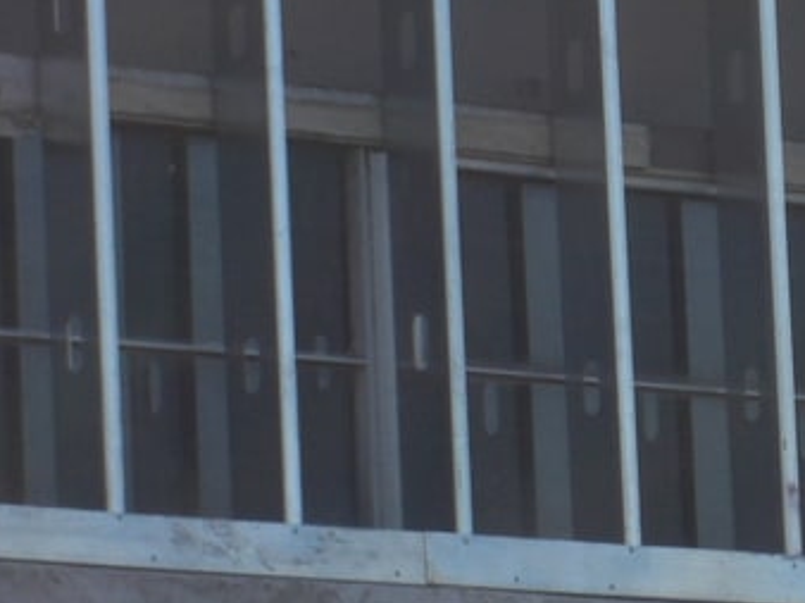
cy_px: 517
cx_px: 1390
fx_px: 10457
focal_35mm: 450
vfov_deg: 3.3
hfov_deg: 4.4
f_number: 5.1
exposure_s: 1/320
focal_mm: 23.7
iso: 80
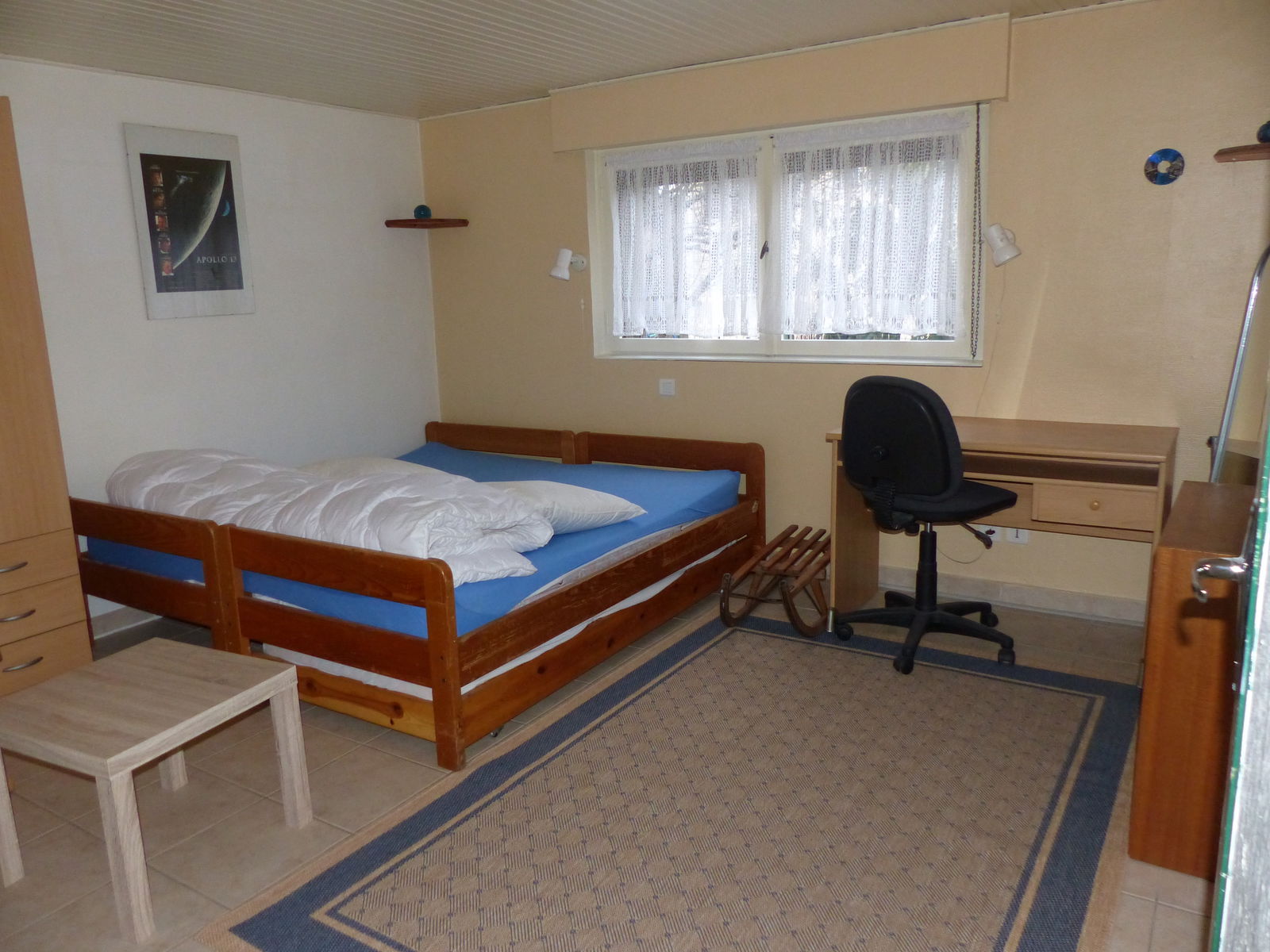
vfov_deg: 54.9
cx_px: 635
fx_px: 917
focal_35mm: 25
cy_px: 476
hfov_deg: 69.4
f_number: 2.8
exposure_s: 1/20
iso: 400
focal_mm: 4.5
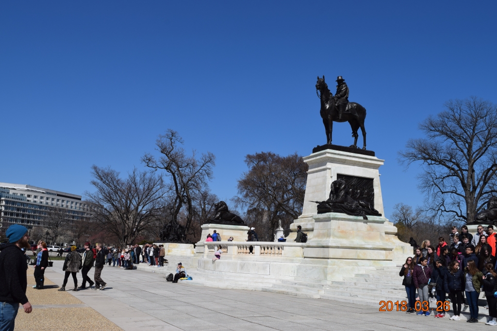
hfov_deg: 53.1
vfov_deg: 36.8
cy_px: 166
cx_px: 248
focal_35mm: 36
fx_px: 497
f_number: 11
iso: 200
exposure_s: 1/500
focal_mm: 24
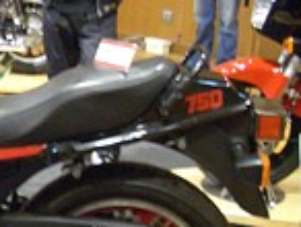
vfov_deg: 11.8
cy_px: 169
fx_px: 1097
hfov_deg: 14.7
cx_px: -126
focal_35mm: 126
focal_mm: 6.8
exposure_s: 1/10
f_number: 2.8
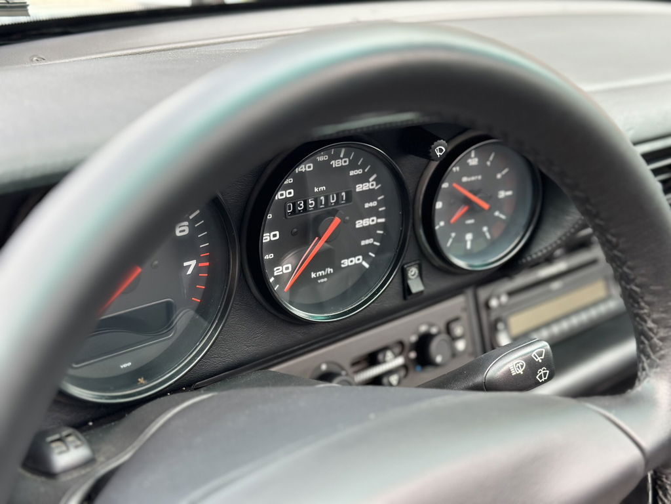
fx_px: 930
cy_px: 252
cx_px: 336
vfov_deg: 30.3
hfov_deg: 39.7
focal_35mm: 48
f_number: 1.78
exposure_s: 1/132
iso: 80
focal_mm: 6.86
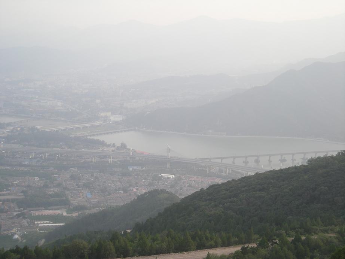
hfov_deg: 28.6
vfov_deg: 21.6
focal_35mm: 68
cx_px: 172
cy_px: 130
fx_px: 678
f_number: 3.7
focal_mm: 11
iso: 50
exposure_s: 1/186
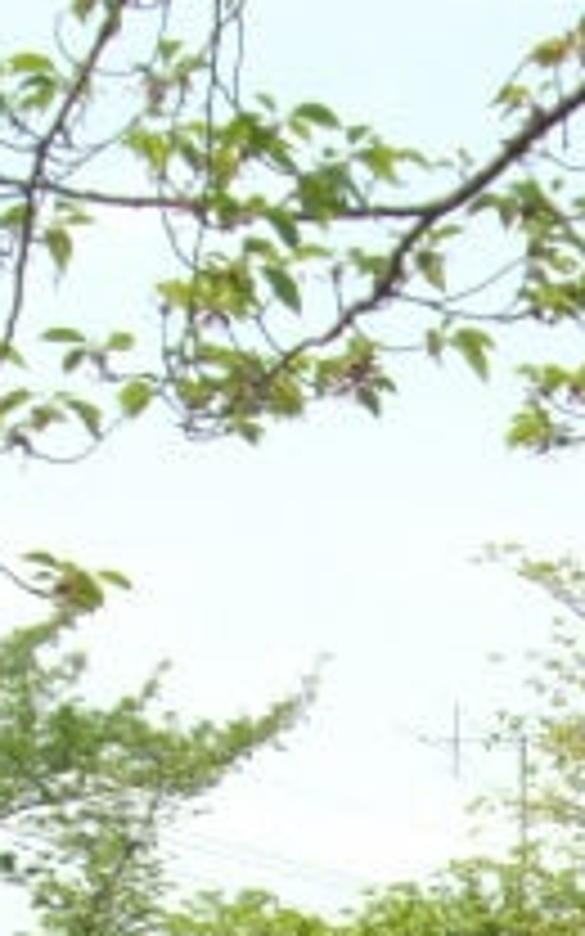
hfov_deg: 6.6
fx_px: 4923
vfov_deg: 10.5
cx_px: 1058
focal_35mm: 193
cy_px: 1436
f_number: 5.6
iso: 100
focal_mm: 6.2
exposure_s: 1/320
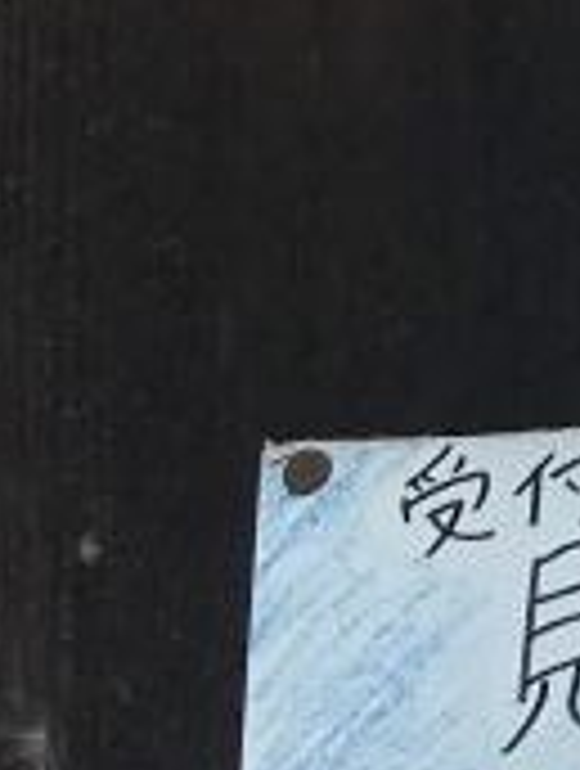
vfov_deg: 10.0
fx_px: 3873
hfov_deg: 7.5
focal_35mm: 174
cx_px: 1769
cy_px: -1033
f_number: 1.8
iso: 20
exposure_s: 1/997
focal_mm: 3.99
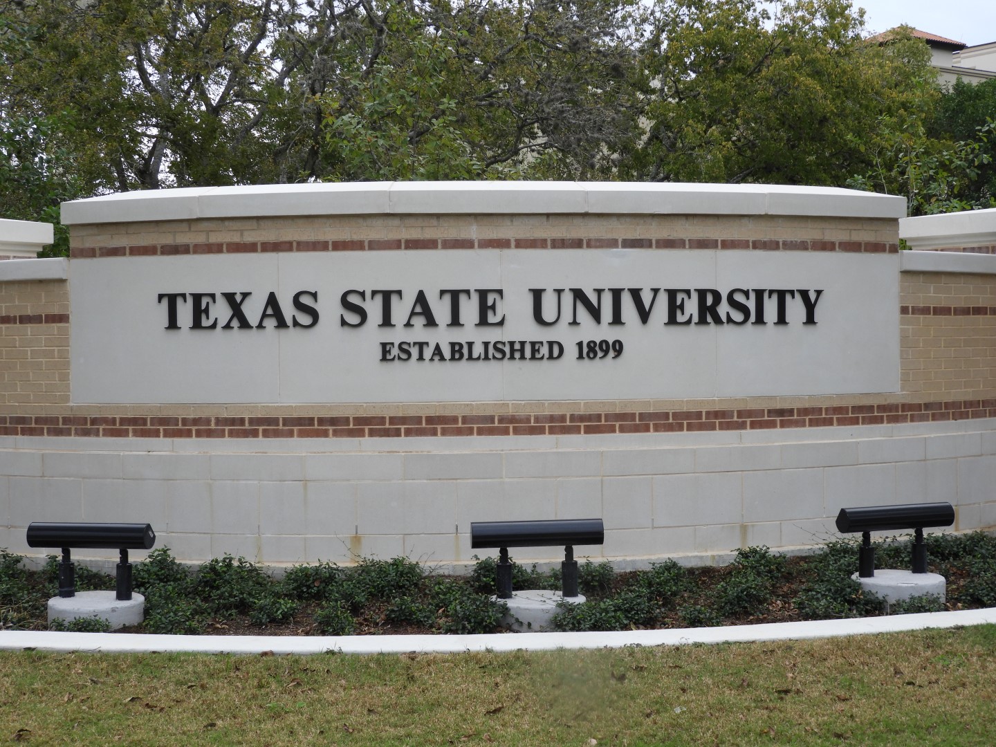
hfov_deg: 34.9
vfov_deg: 26.6
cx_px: 498
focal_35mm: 55
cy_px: 374
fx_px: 1583
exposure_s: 1/100
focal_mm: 9.9
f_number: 4
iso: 100
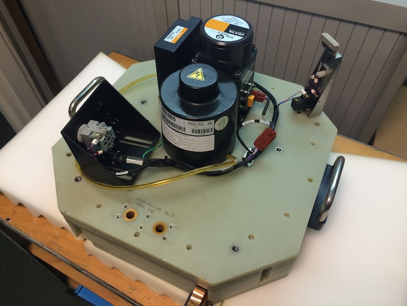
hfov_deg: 61.6
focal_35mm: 29
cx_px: 204
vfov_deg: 48.3
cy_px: 153
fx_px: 341
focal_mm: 4.15
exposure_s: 1/33
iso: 64
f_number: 2.2
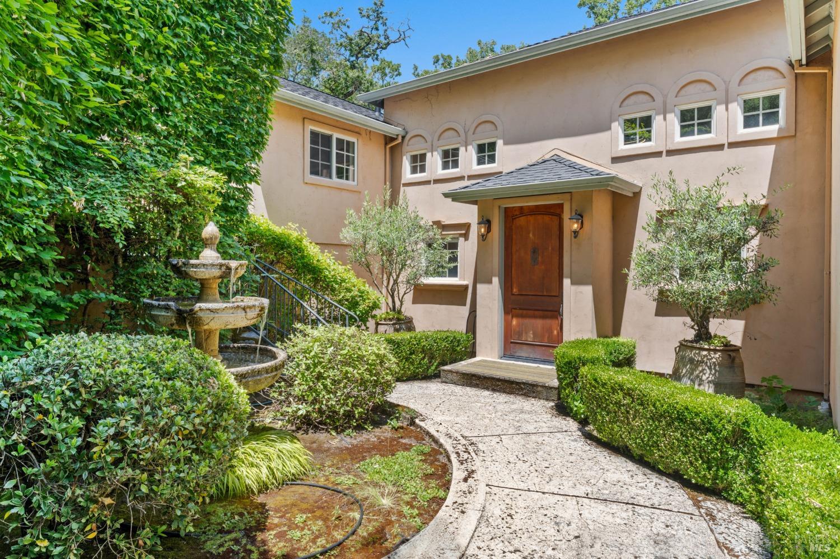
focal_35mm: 22
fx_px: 513
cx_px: 420
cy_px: 280
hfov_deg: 78.6
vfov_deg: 57.2
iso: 320
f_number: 9
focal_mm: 22
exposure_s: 1/30
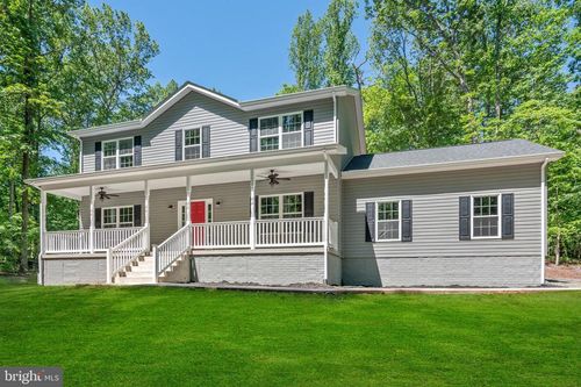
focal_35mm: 19
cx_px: 290
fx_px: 307
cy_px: 194
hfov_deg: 86.9
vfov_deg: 64.5
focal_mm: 19
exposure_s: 1/400
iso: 400
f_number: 8
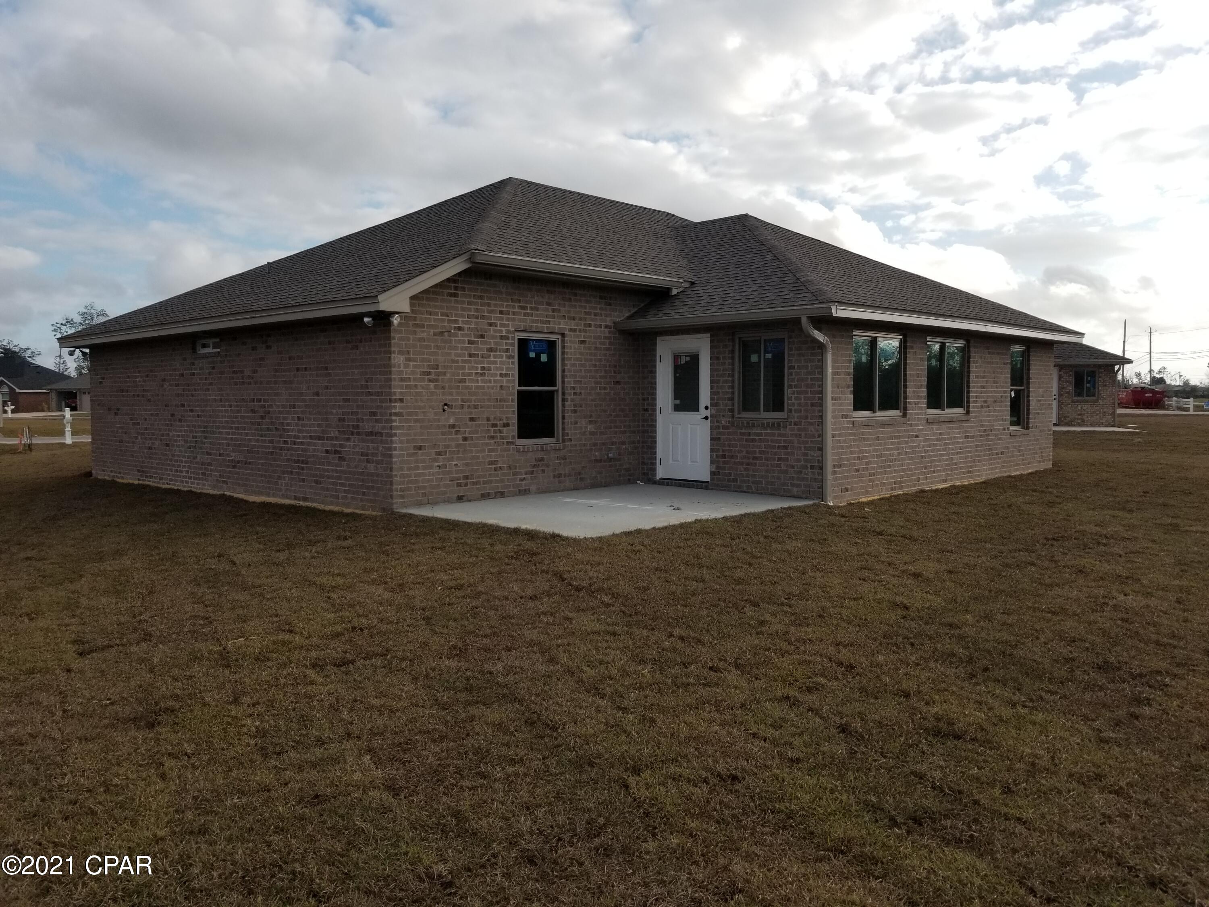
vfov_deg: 53.1
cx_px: 604
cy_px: 454
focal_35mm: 26
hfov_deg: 67.3
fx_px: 908
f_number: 1.7
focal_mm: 4.25
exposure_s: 1/2120
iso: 50
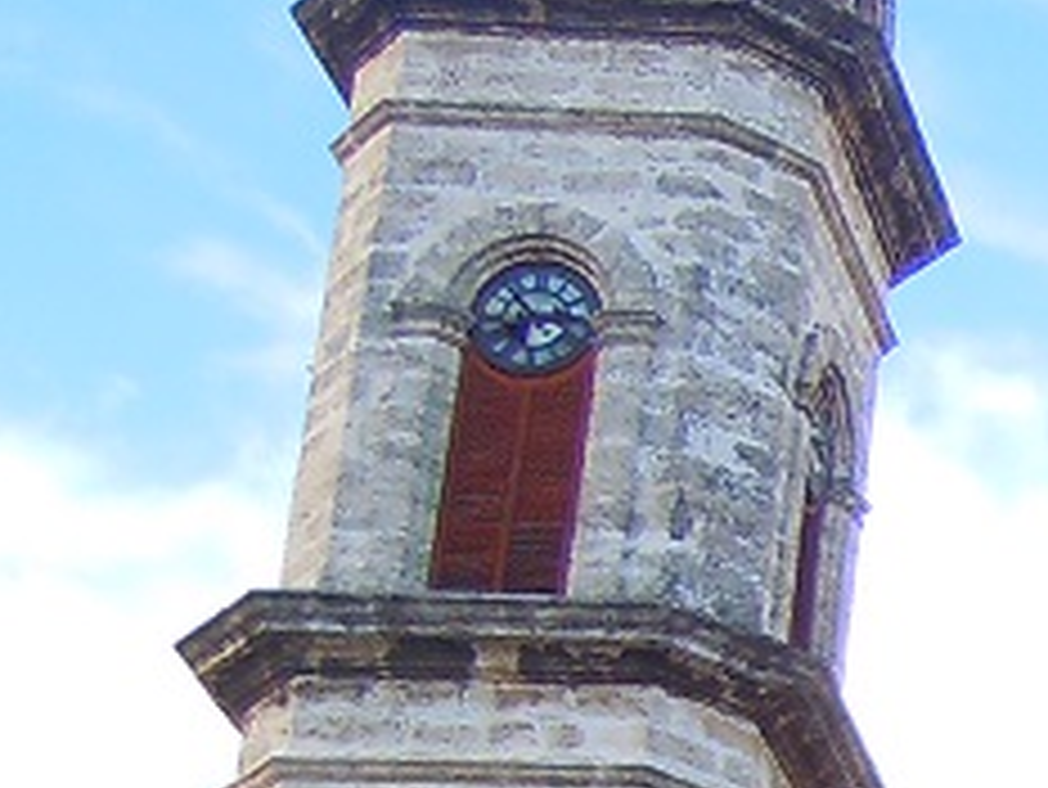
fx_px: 4210
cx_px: 2402
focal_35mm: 139
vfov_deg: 10.1
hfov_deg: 11.9
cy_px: 1441
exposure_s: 1/125
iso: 100
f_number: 3.5
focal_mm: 5.4
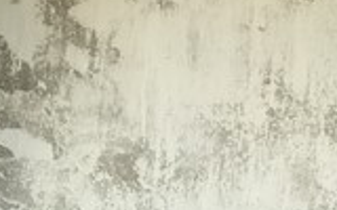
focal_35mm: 246
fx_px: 2259
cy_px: 449
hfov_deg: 8.5
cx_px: 219
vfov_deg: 5.2
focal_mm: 6.6
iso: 80
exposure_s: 1/50
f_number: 2.8
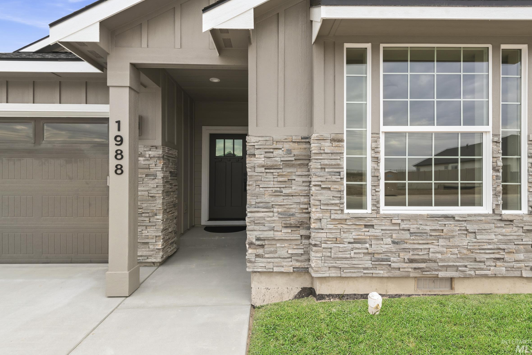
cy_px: 177
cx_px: 271
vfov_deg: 70.4
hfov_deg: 93.3
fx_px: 251
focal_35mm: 17
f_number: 11
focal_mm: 16
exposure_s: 1/200
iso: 320
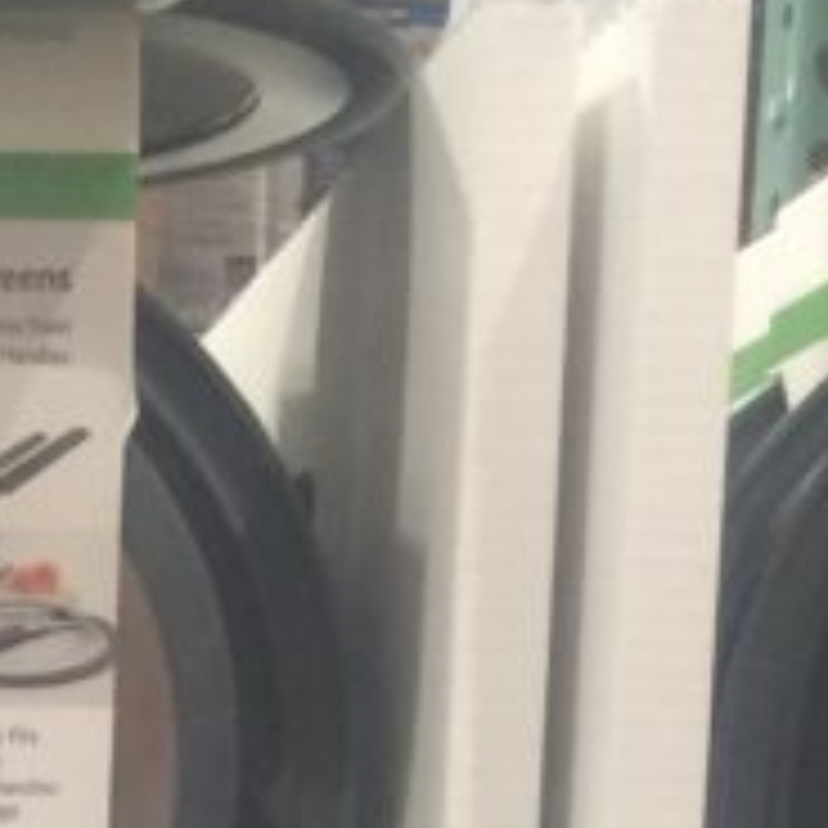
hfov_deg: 11.6
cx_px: -454
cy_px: 1948
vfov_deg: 10.6
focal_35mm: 143
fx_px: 3870
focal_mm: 4.15
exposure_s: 1/30
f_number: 2.2
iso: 125
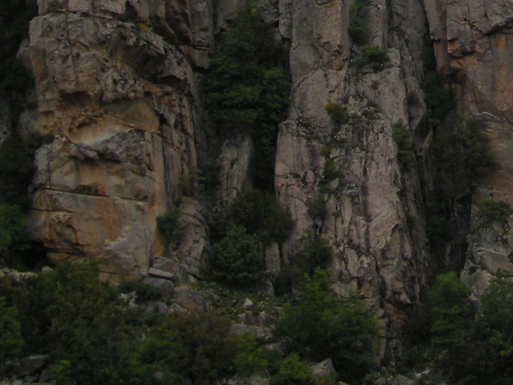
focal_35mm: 124
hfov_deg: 15.4
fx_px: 1837
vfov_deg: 11.5
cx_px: 590
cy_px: -153
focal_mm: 7.9
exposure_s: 1/750
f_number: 2.8
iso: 64
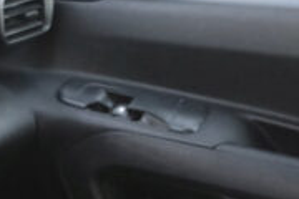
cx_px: -379
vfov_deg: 8.5
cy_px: 372
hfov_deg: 11.4
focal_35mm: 154
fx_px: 1279
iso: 2000
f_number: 8
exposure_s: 1/160
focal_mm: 18
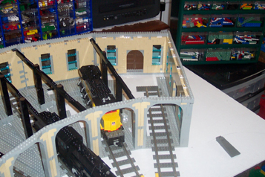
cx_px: 122
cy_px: 97
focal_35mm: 46
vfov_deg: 29.2
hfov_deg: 42.7
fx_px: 339
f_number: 2.8
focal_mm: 8
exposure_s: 1/30
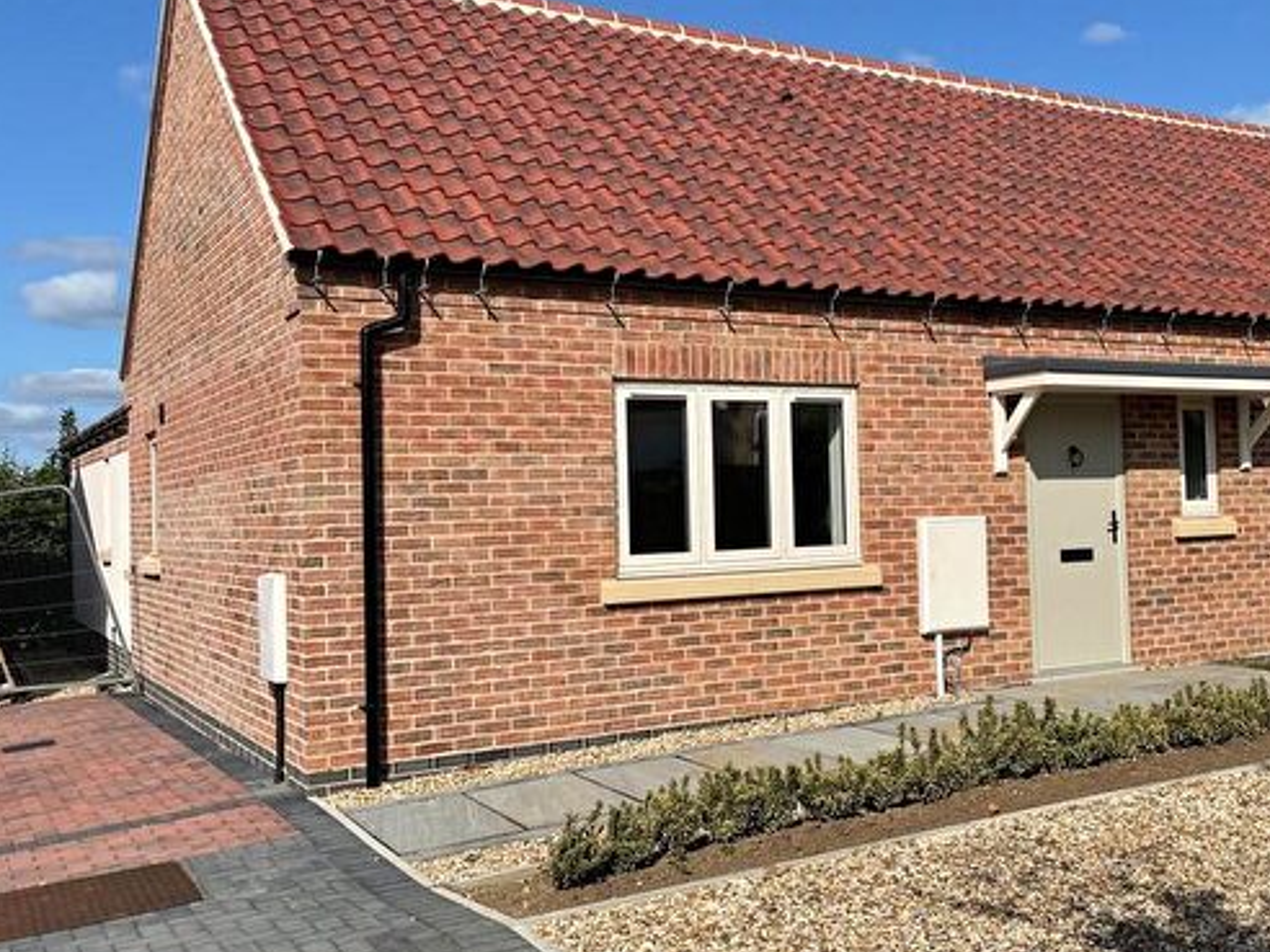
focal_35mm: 37
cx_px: 764
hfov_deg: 49.8
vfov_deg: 38.7
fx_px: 1357
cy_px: 471
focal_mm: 4.2
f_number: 1.6
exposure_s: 1/5291
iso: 32
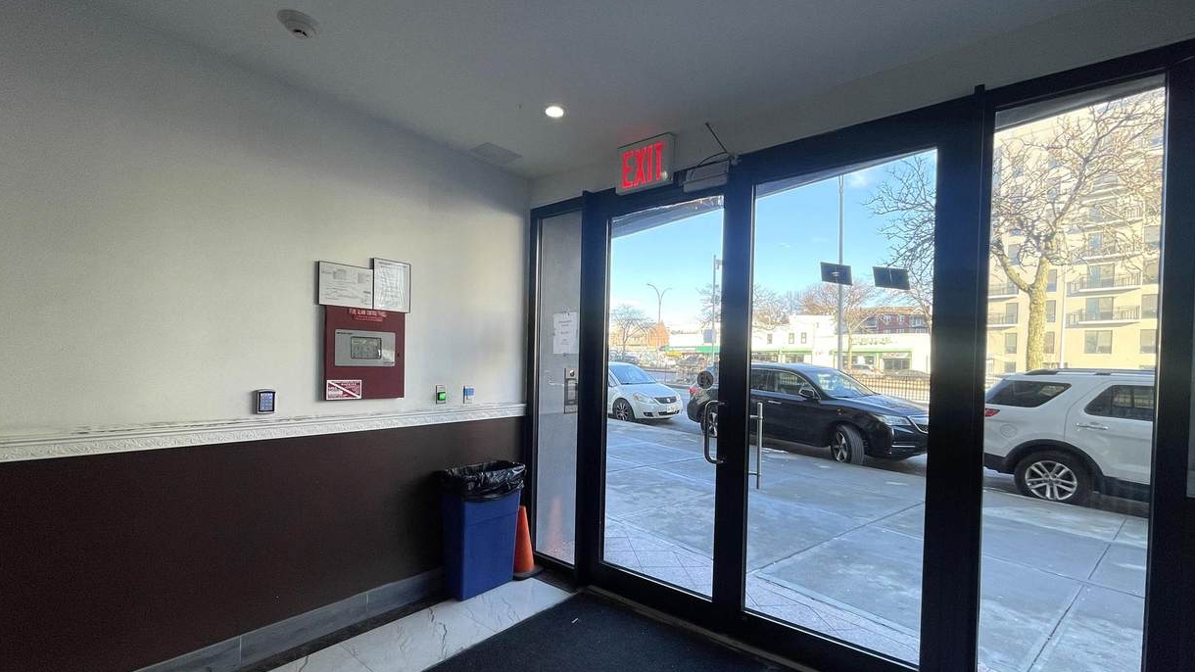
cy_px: 368
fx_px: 507
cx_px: 601
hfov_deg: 99.4
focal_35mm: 16
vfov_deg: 66.9
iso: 32
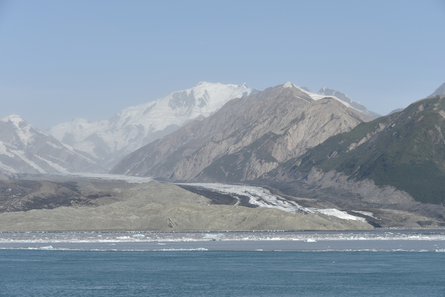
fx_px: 1113
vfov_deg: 15.2
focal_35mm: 90
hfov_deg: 22.6
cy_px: 148
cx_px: 222
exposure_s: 1/320
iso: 100
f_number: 9
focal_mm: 90
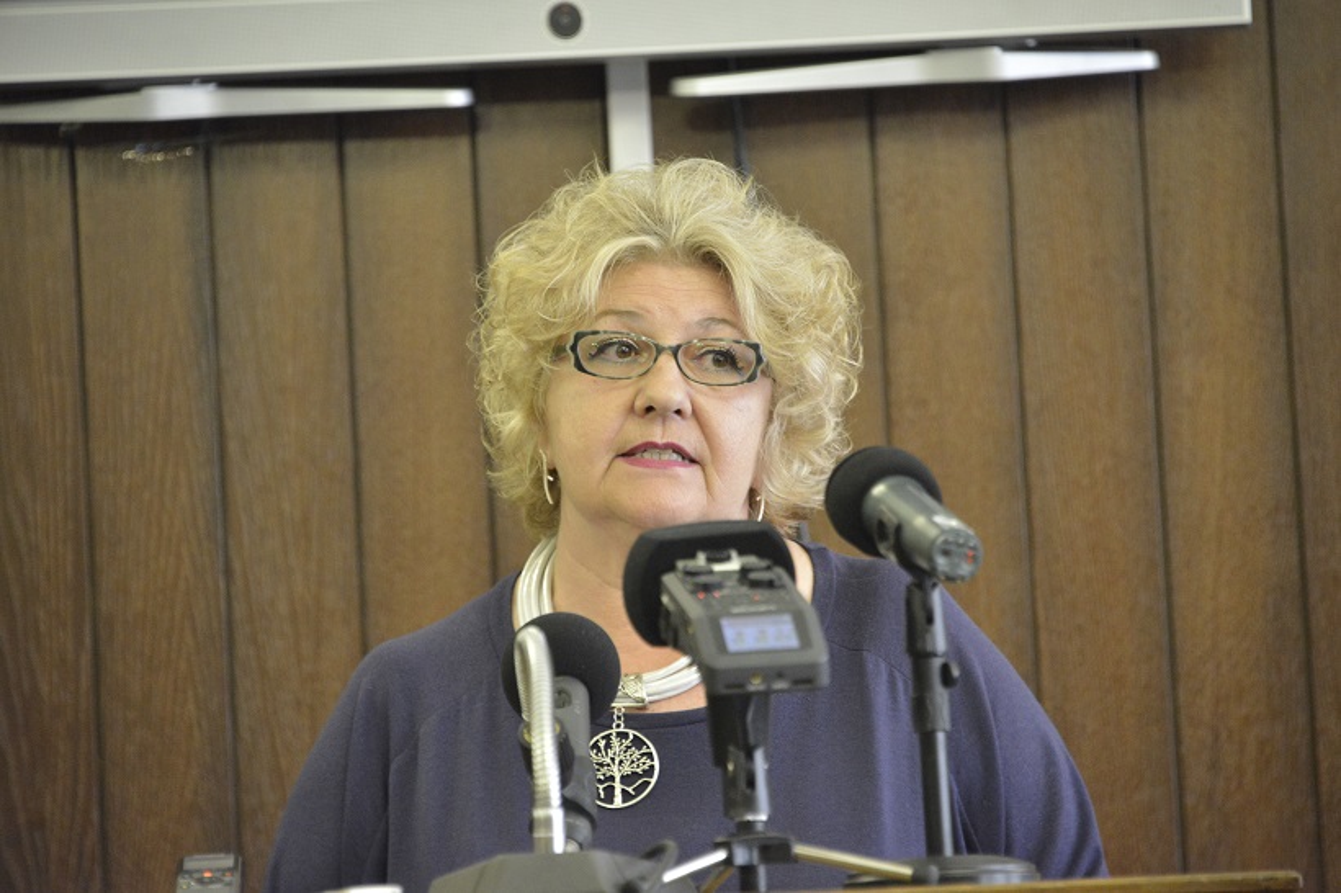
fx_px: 11170
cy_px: 446
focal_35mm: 300
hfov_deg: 6.9
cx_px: 670
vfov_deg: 4.6
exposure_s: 1/40
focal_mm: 300
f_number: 5.6
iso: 6400
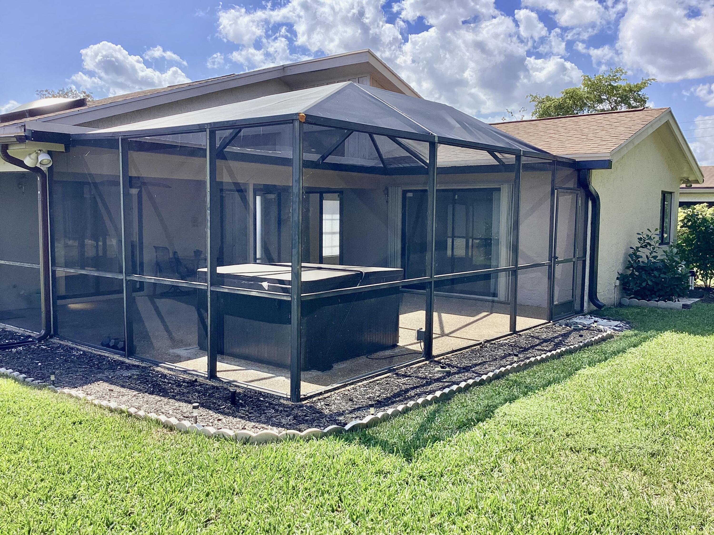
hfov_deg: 58.4
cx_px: 357
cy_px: 268
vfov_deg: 45.4
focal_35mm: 31
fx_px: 639
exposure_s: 1/715
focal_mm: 3.3
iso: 25
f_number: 2.4
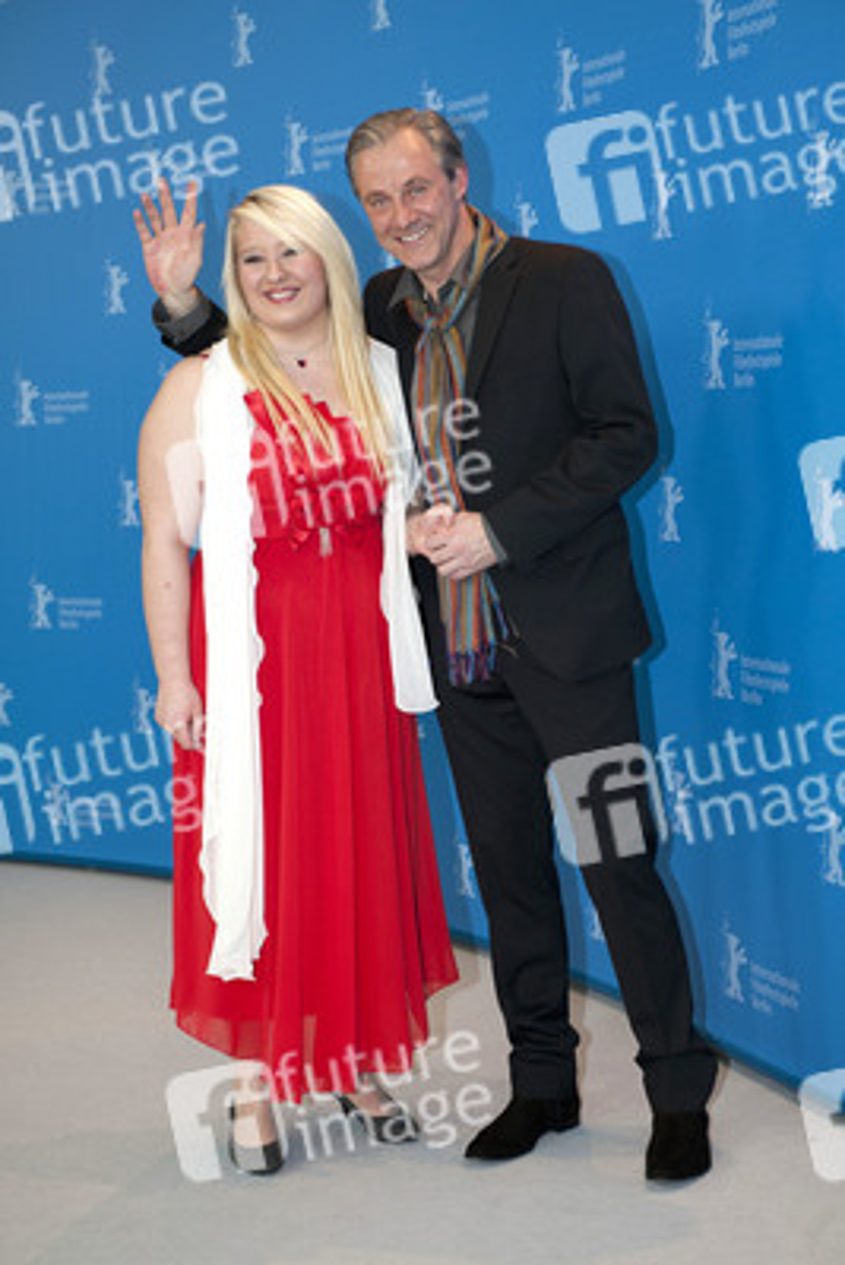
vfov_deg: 32.4
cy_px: 632
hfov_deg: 21.9
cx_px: 422
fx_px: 2181
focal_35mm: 62
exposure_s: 1/320
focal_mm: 62
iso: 800
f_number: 4.5
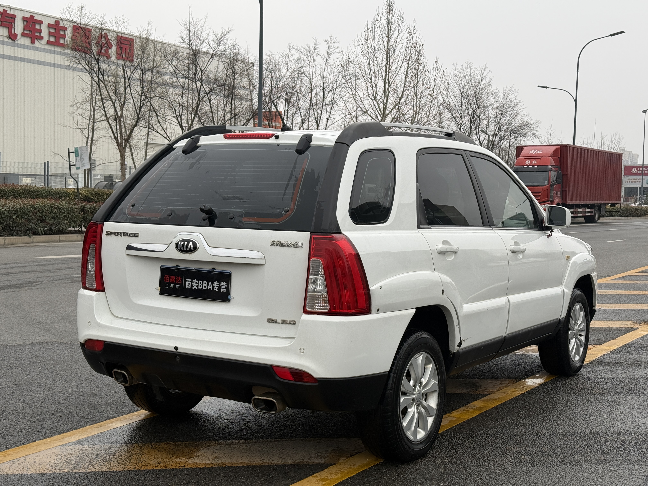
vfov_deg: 30.3
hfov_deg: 39.7
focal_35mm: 48
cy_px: 243
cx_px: 324
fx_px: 899
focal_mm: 6.76
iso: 64
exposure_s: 1/636
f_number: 1.78
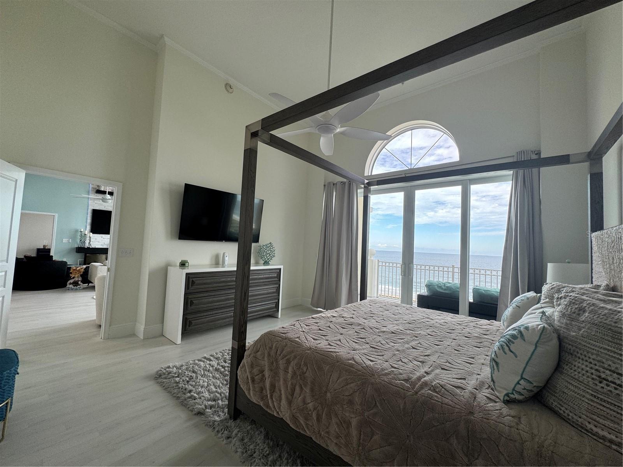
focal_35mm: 14
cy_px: 234
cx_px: 312
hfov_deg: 102.1
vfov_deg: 85.7
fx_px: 252
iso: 64
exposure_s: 1/99
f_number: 2.2
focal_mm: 2.22
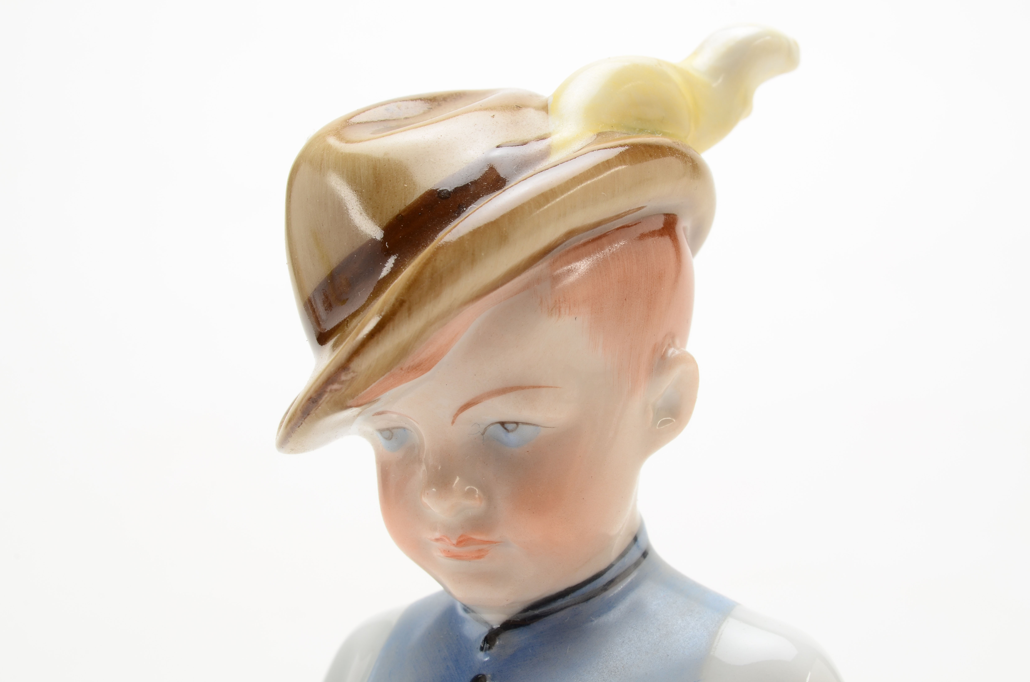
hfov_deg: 24.7
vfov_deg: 16.5
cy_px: 341
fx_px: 2356
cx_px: 515
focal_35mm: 82
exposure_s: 1/160
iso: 100
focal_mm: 55
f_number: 20
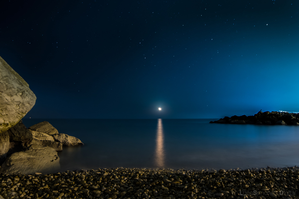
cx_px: 150
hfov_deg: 81.3
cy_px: 100
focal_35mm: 21
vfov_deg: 59.4
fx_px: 174
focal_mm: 14
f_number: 4
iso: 400
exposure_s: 30
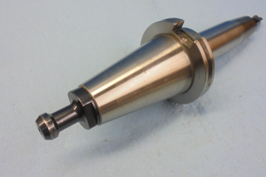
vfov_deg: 43.6
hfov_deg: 61.9
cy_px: 90
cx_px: 137
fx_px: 222
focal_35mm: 30
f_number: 3.5
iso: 160
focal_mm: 4.6
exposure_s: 1/30
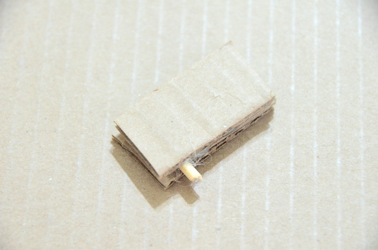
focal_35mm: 168
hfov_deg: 12.3
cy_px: 125
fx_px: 1760
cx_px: 189
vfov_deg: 8.1
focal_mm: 112
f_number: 5.3
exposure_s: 1/30
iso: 2000
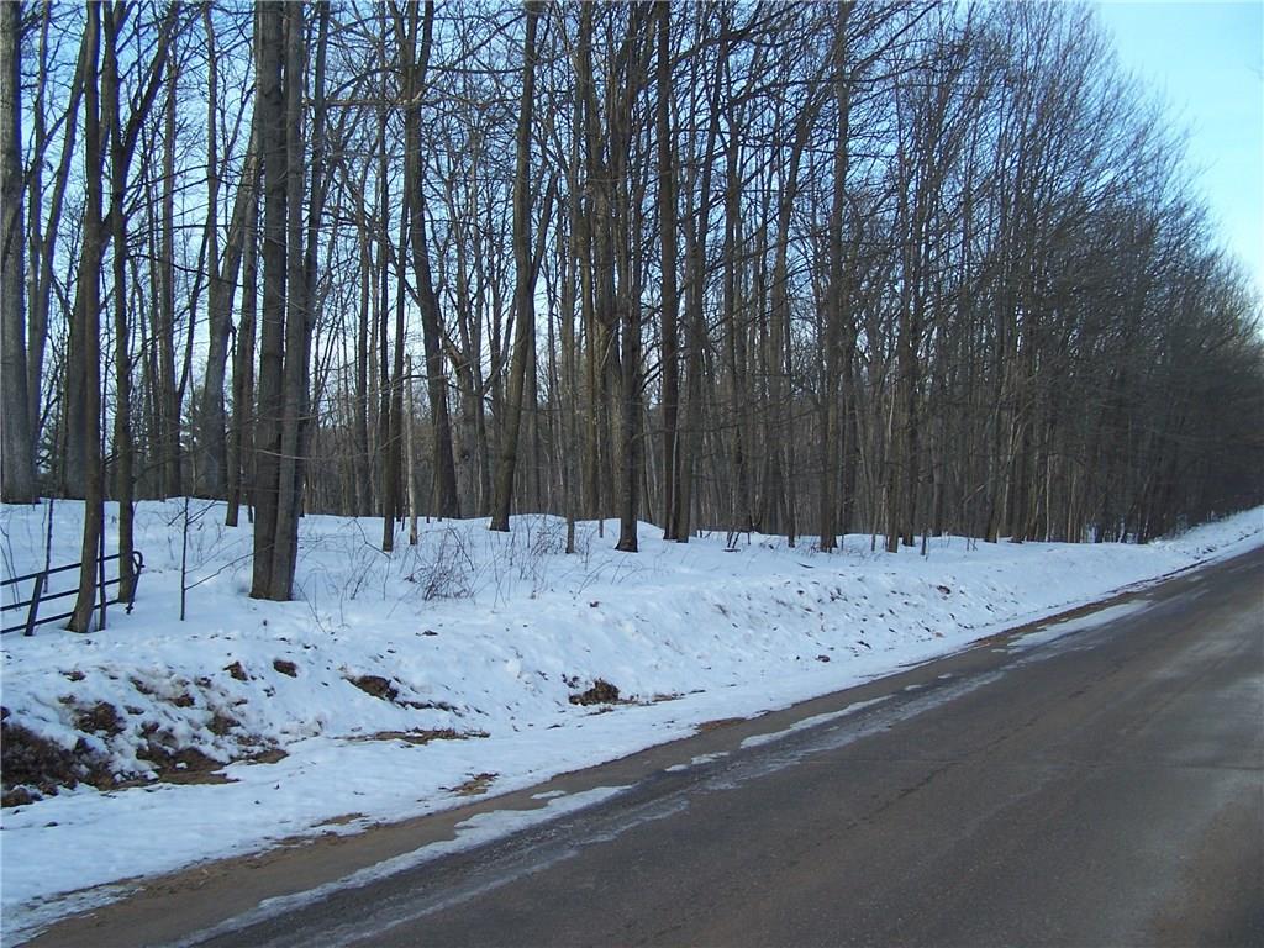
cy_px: 474
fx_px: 1388
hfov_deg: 49.0
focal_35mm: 38
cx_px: 632
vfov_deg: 37.7
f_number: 2.8
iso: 80
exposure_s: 1/350
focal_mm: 6.3
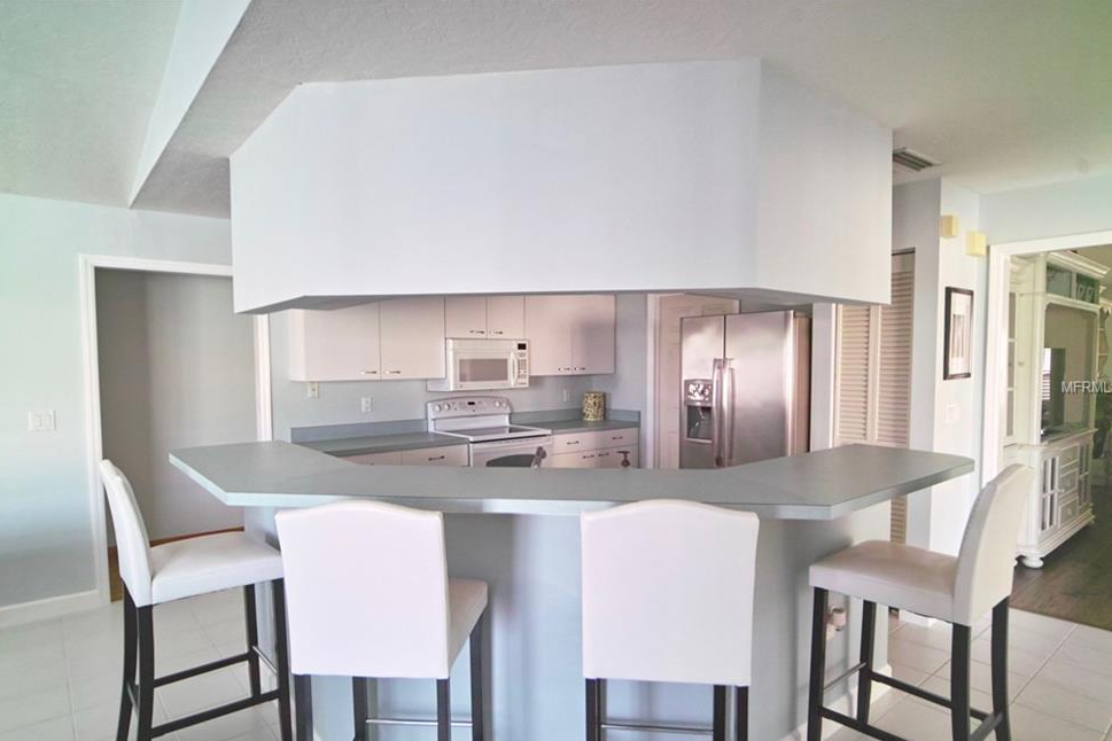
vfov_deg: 64.5
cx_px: 539
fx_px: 587
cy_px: 388
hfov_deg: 86.9
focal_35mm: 19
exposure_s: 1/60
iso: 800
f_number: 4.5
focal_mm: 12
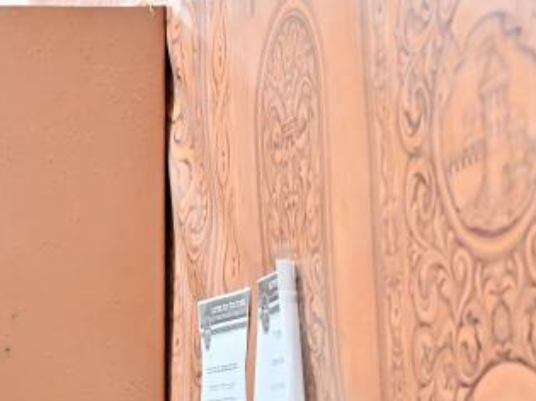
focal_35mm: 99
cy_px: 426
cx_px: -179
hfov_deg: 18.4
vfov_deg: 14.7
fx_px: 1526
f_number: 4
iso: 640
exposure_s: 1/200
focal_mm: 31.5
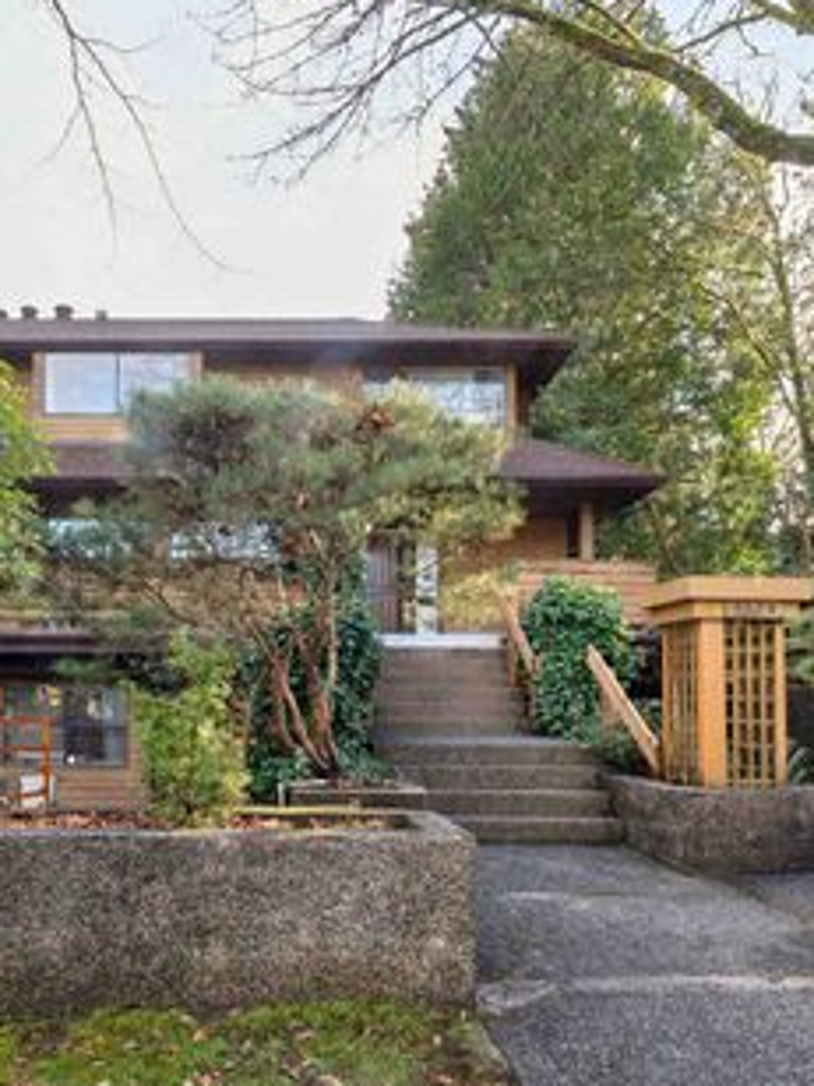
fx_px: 784
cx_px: 261
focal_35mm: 25
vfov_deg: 69.4
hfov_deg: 53.6
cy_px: 541
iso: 400
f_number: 14
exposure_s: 1/15
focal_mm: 16
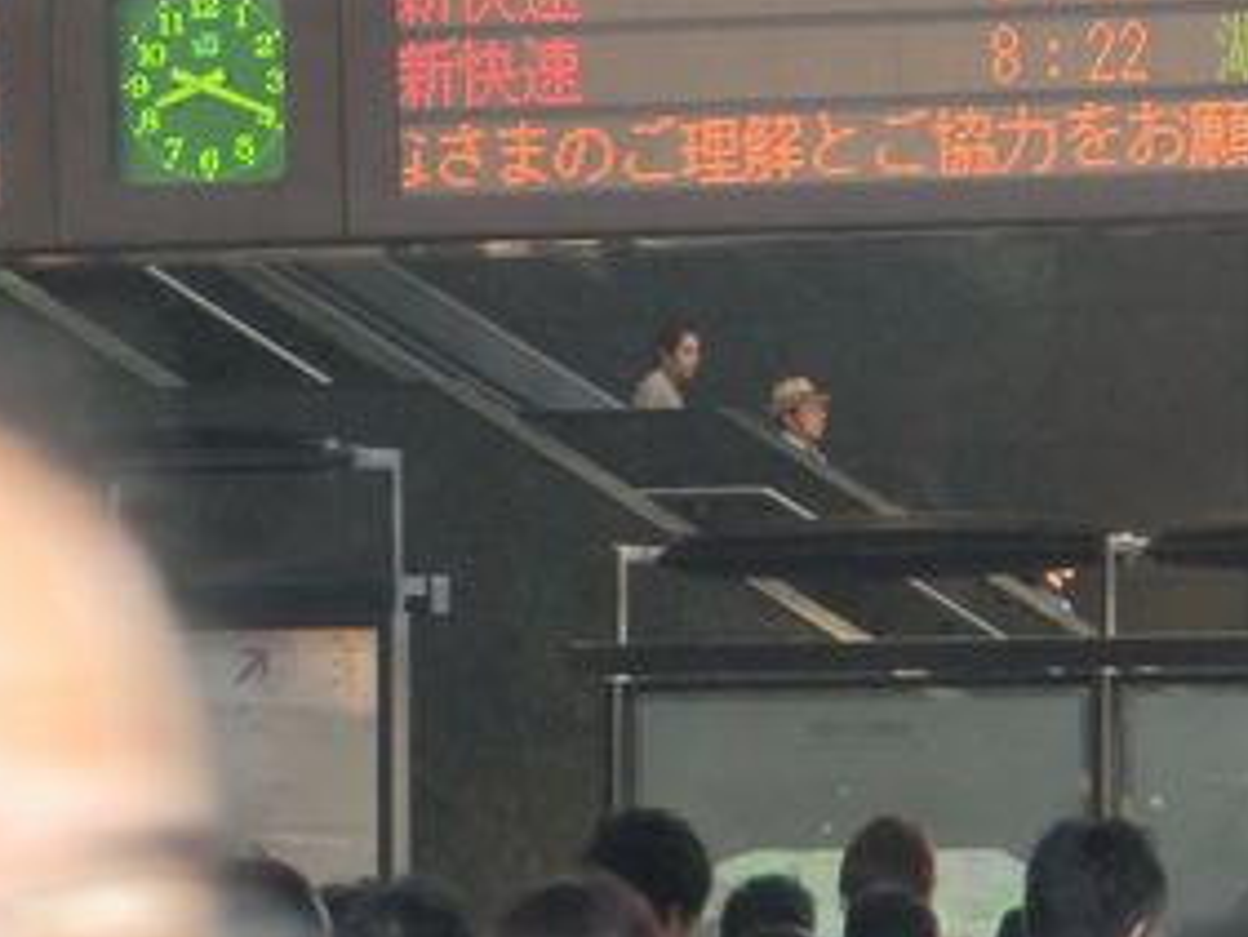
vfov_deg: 4.3
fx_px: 12480
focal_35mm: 346
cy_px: -33
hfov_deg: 5.7
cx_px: 1110
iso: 320
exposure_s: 1/80
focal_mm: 25.9
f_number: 4.6
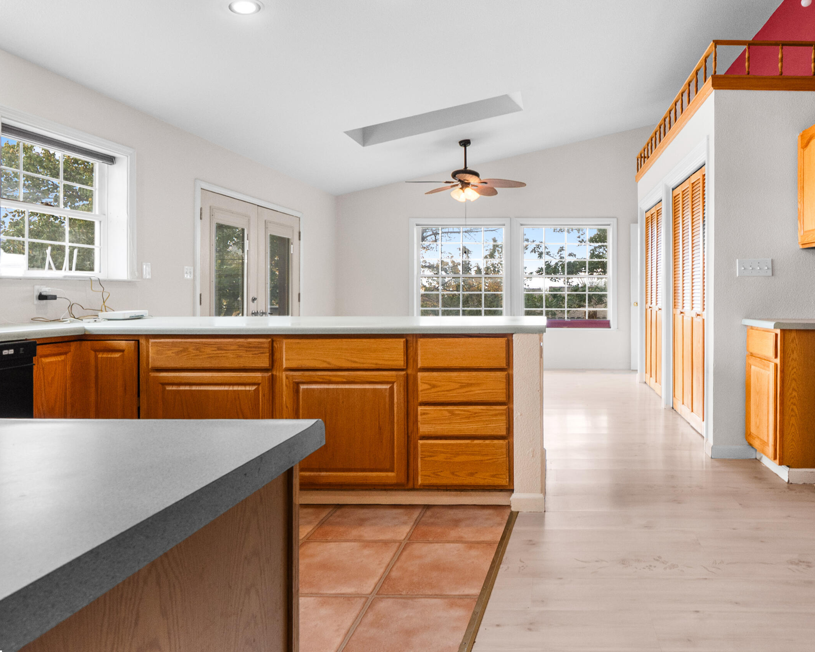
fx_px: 482
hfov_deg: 80.2
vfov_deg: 68.0
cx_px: 441
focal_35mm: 20
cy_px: 308
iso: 400
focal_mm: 10
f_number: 6.3
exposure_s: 1/13
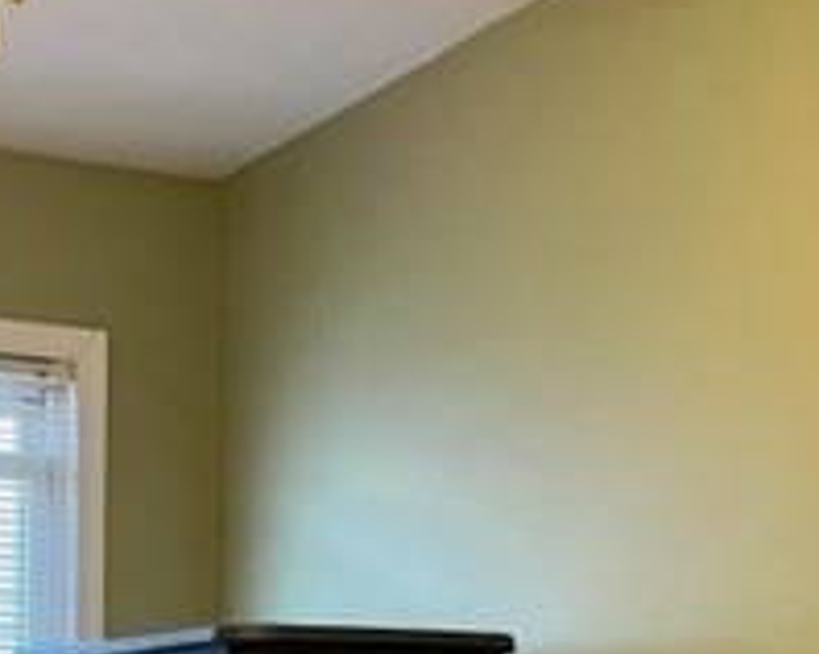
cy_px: 869
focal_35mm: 82
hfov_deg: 22.2
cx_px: -54
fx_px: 1986
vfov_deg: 17.4
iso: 200
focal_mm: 5.1
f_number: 1.6
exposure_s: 1/60
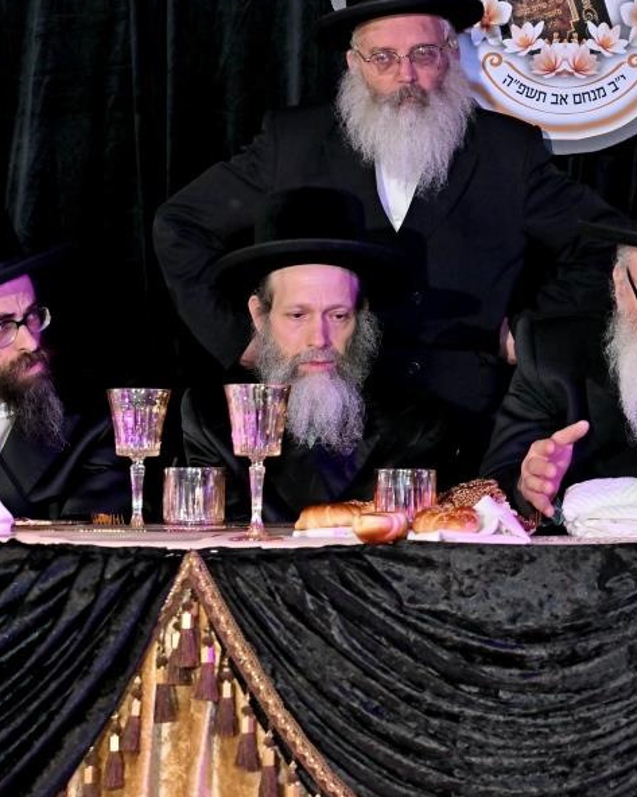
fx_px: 2641
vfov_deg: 17.2
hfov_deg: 13.5
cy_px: 341
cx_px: 675
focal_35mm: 112
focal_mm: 46
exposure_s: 1/160
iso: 400
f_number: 4
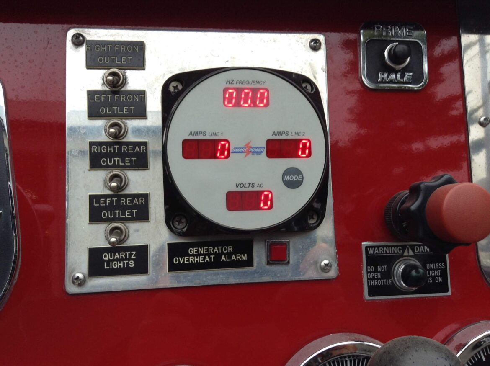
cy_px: 183
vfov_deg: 42.8
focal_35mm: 33
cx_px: 245
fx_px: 466
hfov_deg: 55.4
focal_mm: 3.3
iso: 40
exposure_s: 1/120
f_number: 2.4
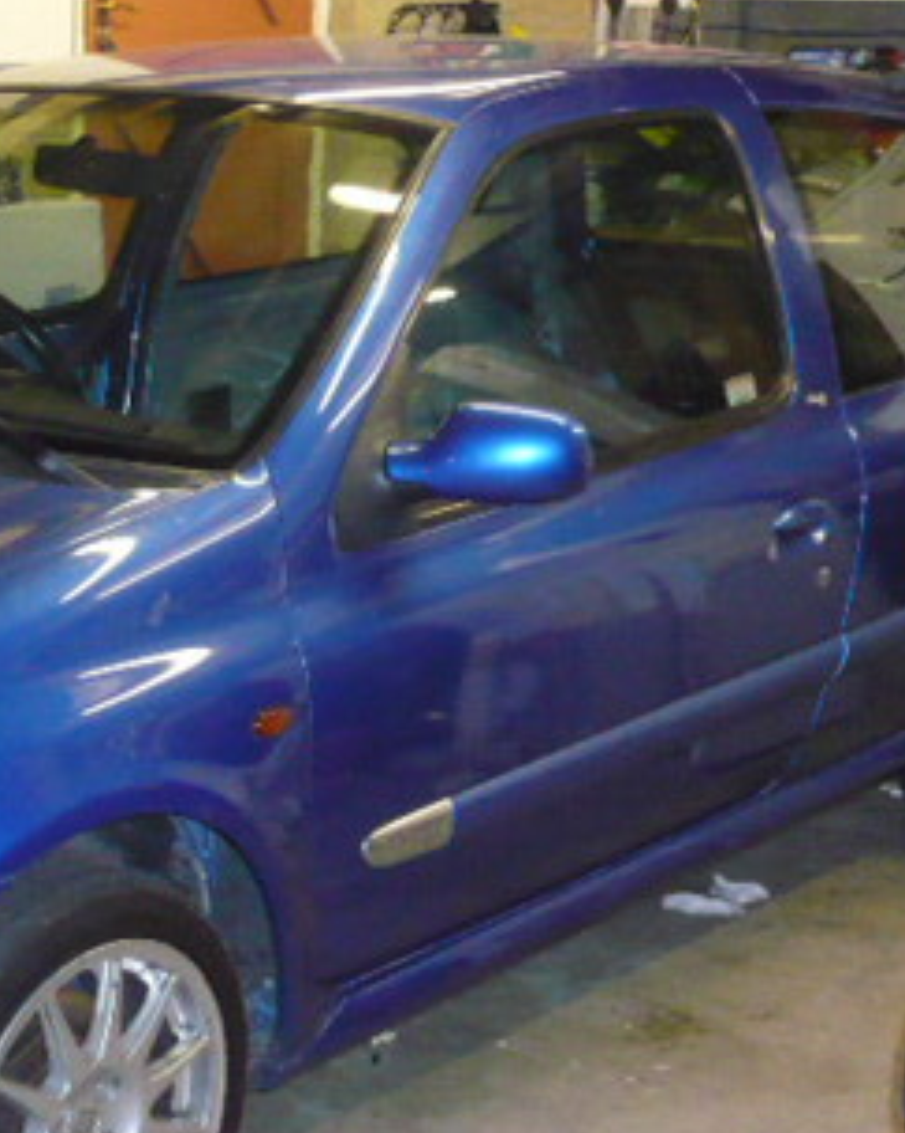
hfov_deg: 20.9
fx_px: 2412
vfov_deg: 26.4
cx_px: 134
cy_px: 552
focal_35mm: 72
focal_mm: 5.8
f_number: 2.8
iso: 640
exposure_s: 1/30
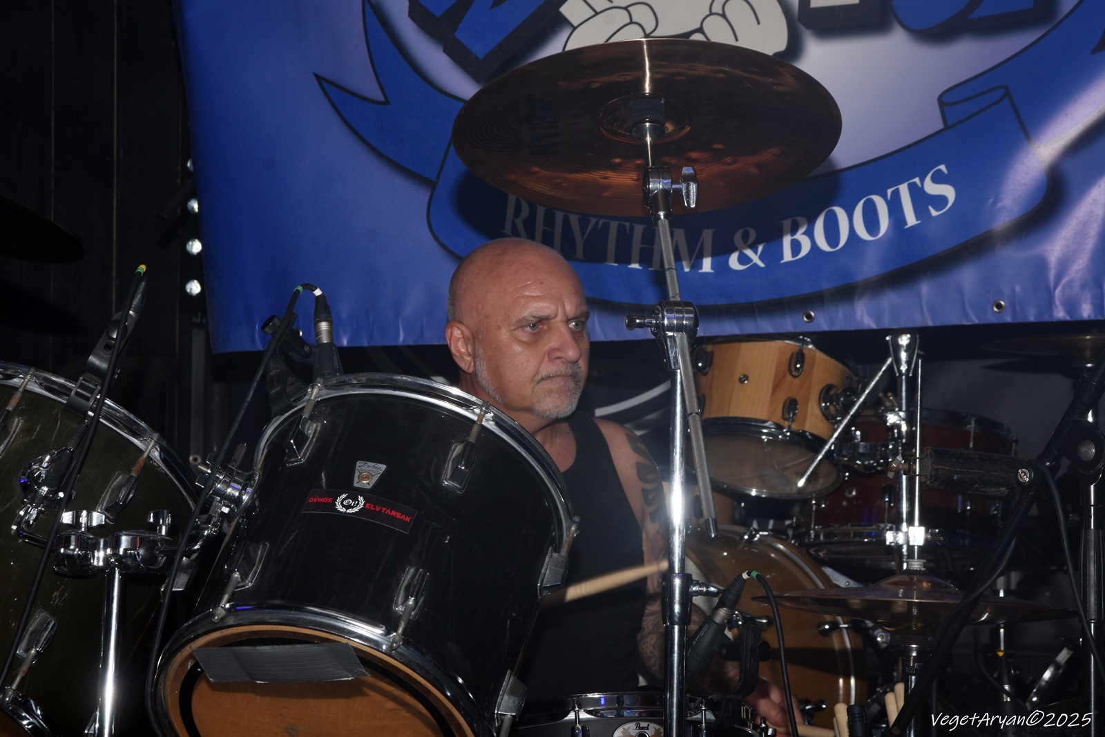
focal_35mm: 105
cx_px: 552
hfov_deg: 19.5
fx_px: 3223
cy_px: 368
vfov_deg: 13.0
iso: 280
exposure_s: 1/250
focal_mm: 70
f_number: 8
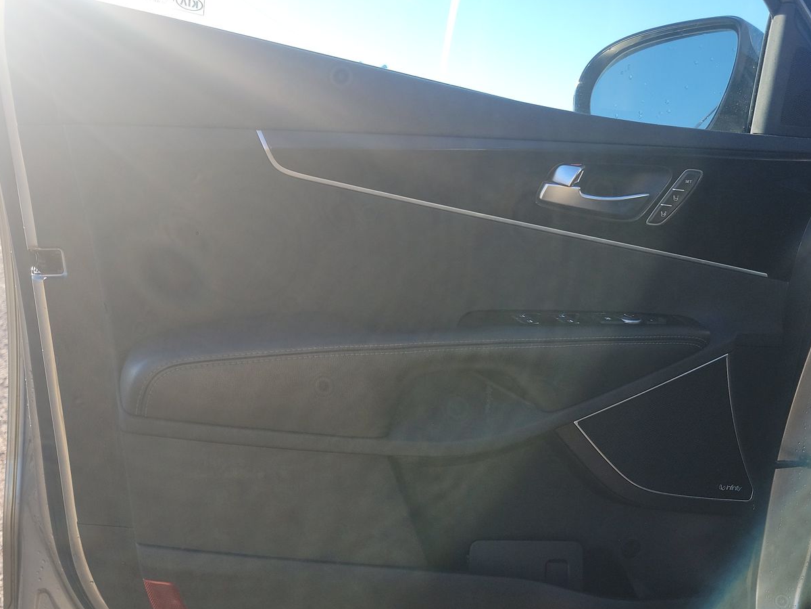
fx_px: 750
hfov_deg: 56.7
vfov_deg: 43.7
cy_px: 392
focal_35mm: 32
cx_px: 450
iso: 50
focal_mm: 6.7
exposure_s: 1/244
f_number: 1.8
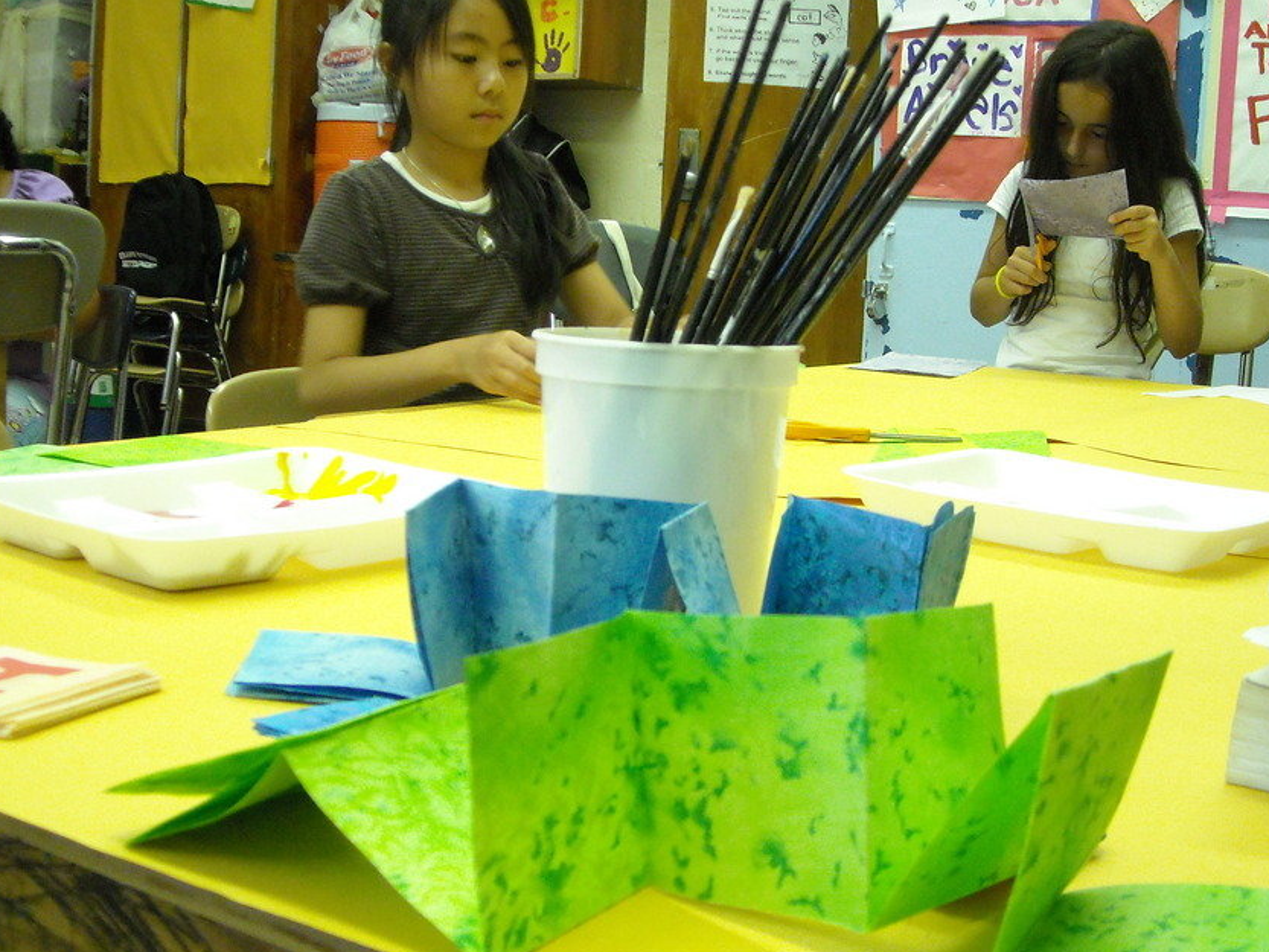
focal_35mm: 43
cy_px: 437
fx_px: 1577
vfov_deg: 33.6
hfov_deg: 43.8
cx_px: 615
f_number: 2.8
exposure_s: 1/28
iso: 400
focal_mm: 5.7
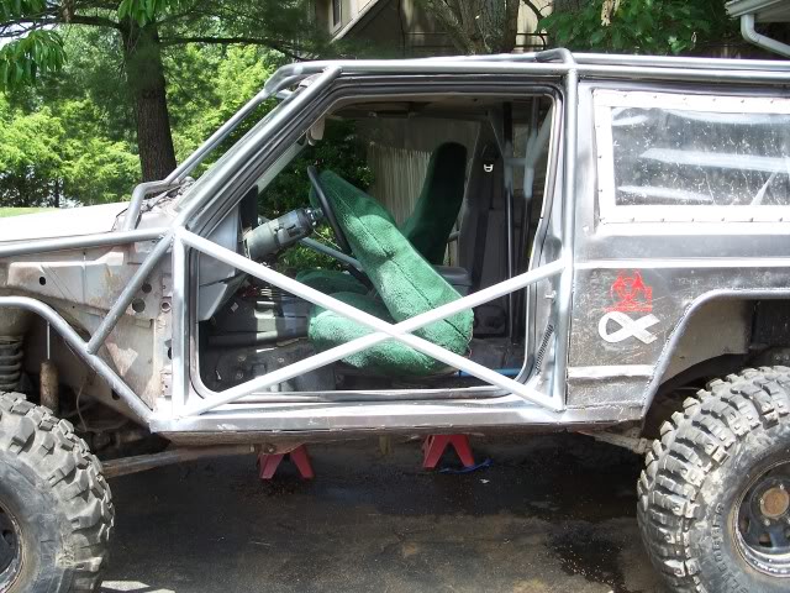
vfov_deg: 38.7
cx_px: 395
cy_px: 296
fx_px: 844
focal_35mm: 37
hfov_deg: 50.1
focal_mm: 7.8
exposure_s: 1/250
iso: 64
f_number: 2.8
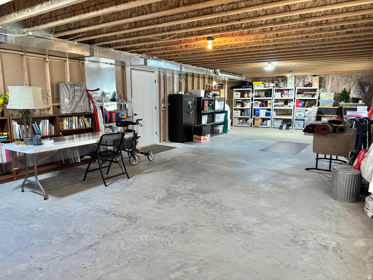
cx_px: 186
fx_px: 259
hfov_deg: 71.6
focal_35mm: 24
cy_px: 140
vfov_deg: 56.8
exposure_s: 1/60
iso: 250
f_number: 1.78
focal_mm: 6.76
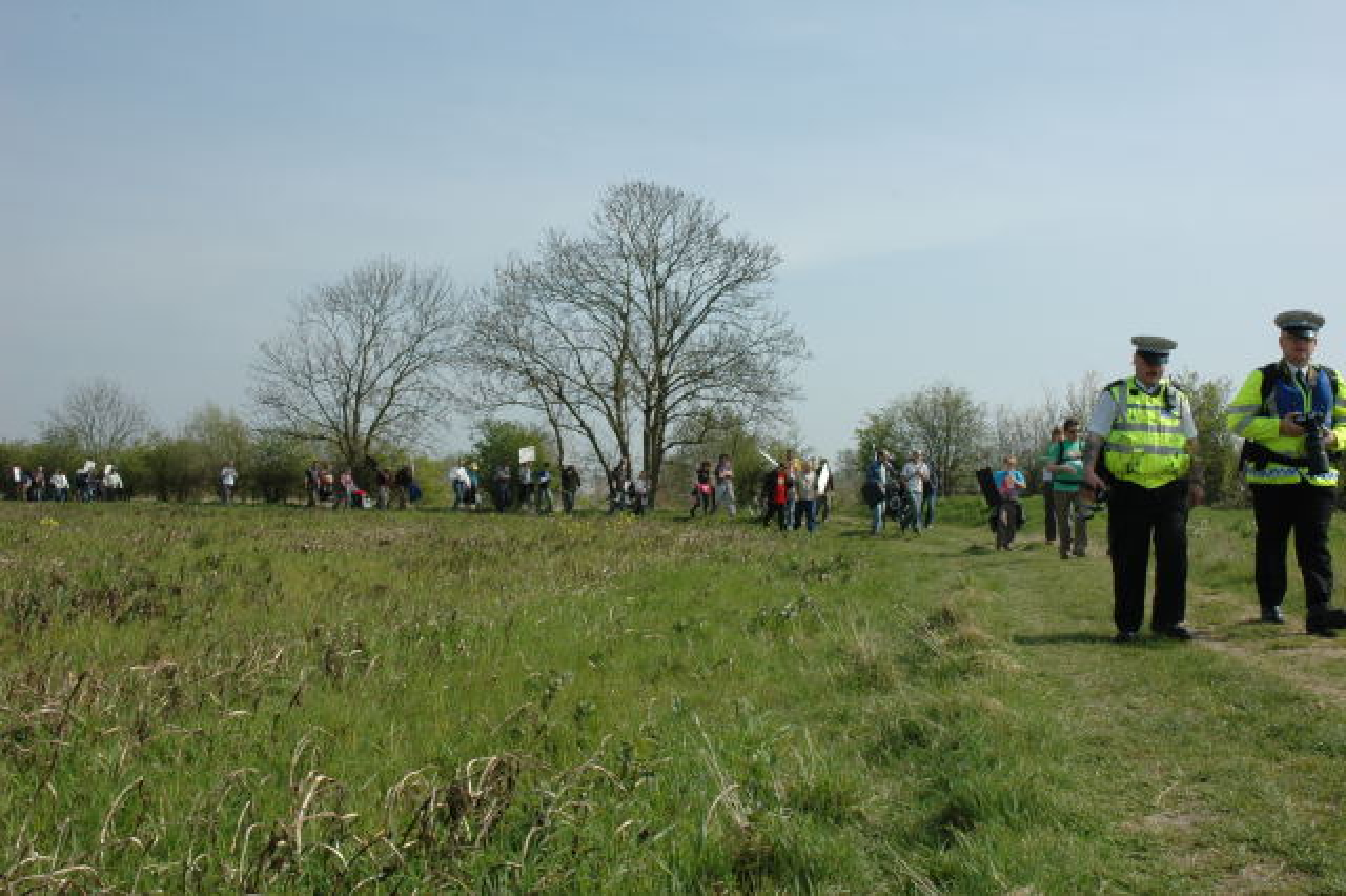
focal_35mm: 36
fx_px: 1345
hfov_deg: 53.2
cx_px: 673
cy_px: 448
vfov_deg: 36.8
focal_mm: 24
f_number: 16
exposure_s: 1/125
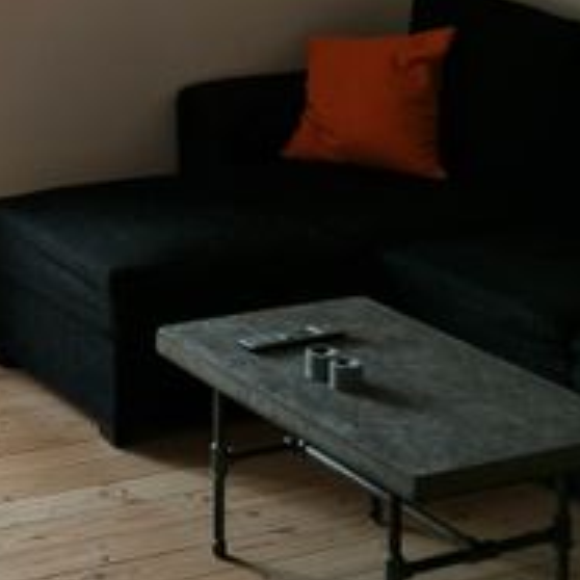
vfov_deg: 18.2
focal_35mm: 91
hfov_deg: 18.5
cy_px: -109
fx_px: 1725
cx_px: -28
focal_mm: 5.59
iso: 320
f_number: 1.8
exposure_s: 1/33.3
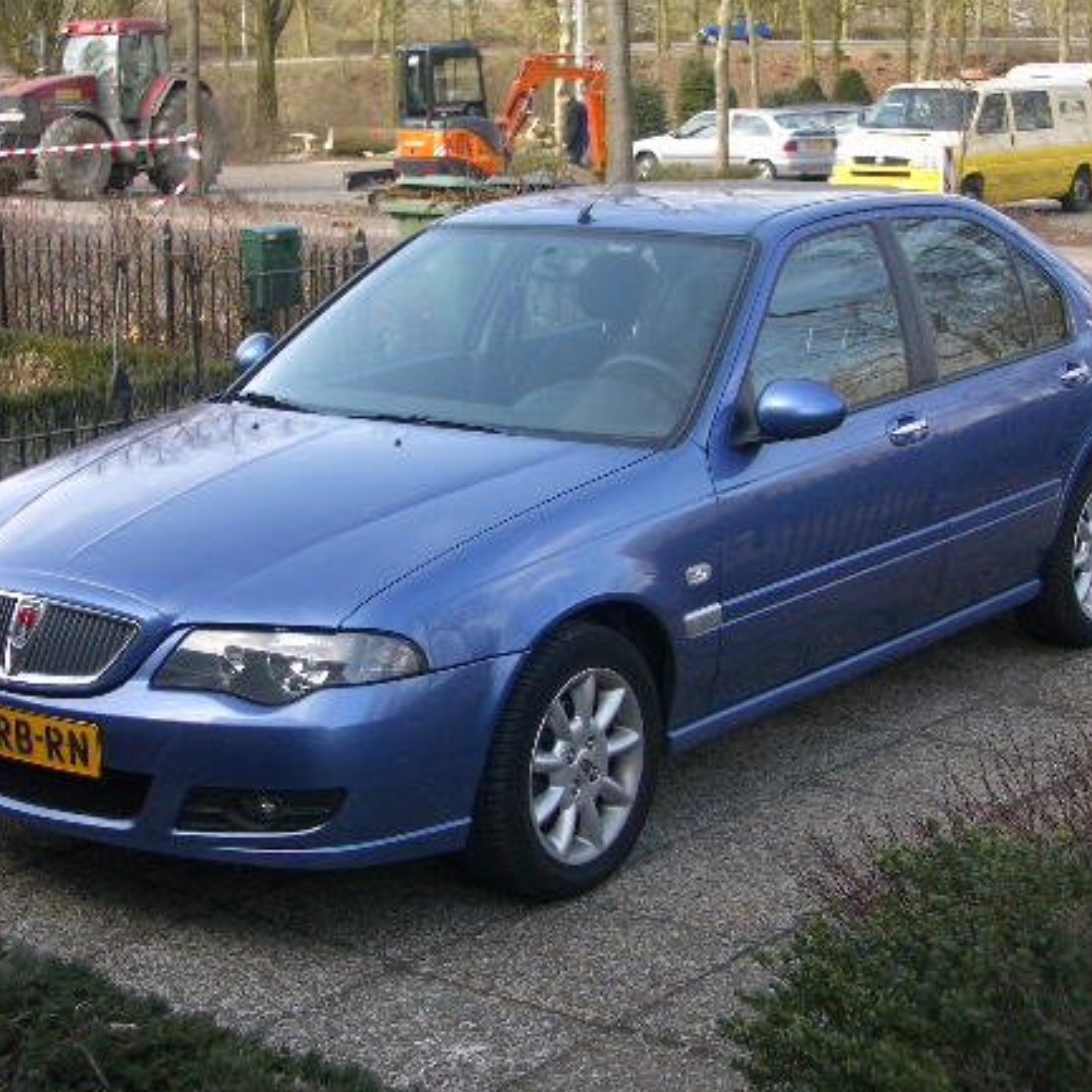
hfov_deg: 26.9
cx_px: 494
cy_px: 545
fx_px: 2284
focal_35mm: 64
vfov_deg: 26.9
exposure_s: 1/250
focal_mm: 8.2
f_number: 3.1
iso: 50
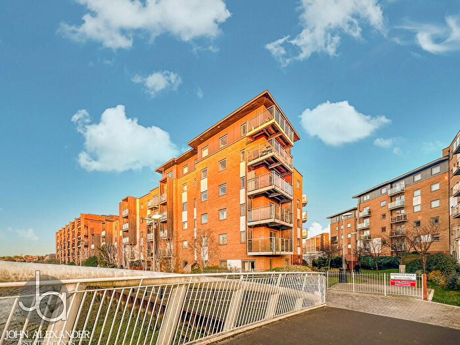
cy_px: 172
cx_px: 230
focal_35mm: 14
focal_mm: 2.22
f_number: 2.2
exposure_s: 1/180
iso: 40
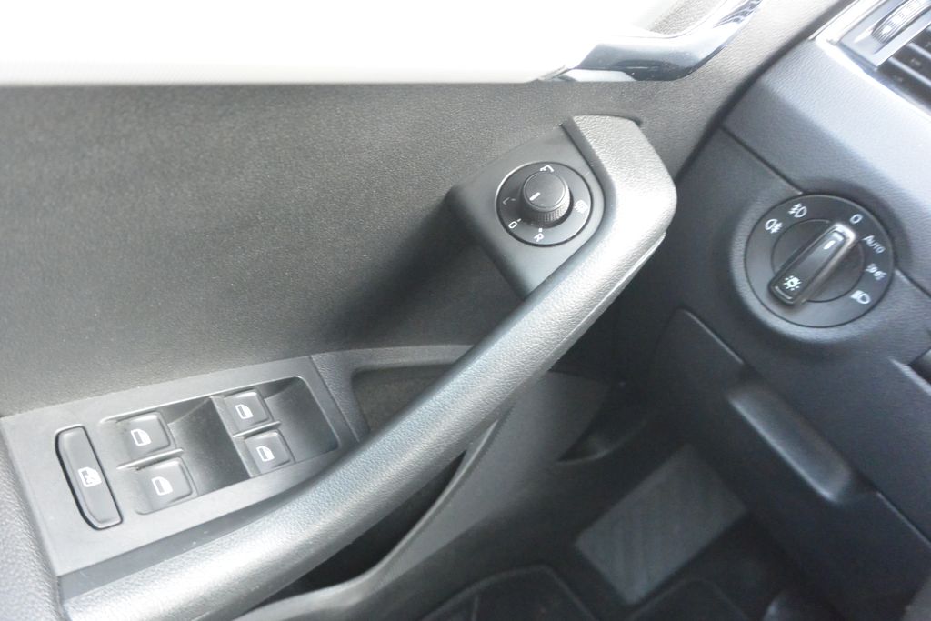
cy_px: 310
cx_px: 466
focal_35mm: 27
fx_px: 698
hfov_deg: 67.4
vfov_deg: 47.9
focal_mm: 10
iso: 2200
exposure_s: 1/30
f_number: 3.5
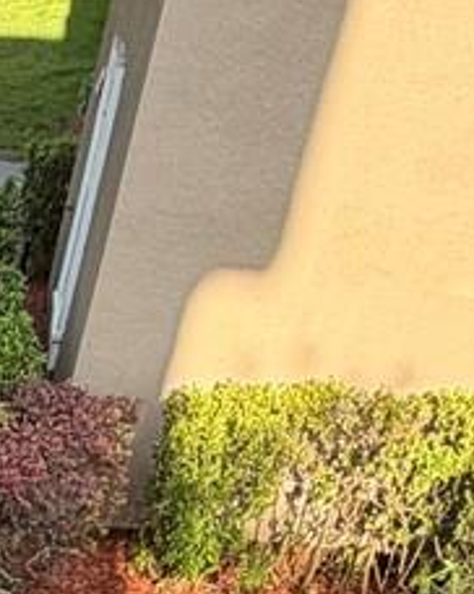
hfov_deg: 13.4
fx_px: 1686
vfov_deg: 14.0
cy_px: 1417
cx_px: -510
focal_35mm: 96
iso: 64
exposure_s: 1/175
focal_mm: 2.22
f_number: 2.2
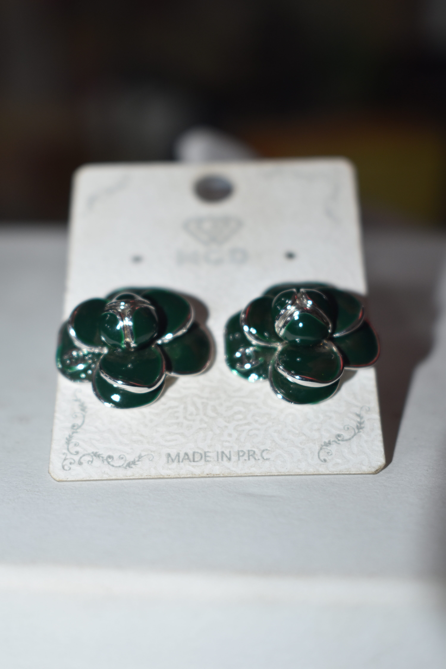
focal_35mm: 57
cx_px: 223
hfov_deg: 23.8
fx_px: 1059
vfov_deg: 35.0
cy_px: 334
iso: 400
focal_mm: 38
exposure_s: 1/100
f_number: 5
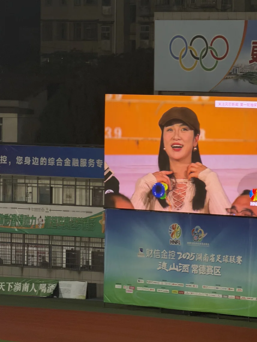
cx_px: 148
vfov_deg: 7.9
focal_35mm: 252
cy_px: 141
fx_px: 2495
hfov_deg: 5.9
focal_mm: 16.89
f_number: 2.8
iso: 160
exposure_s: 1/100
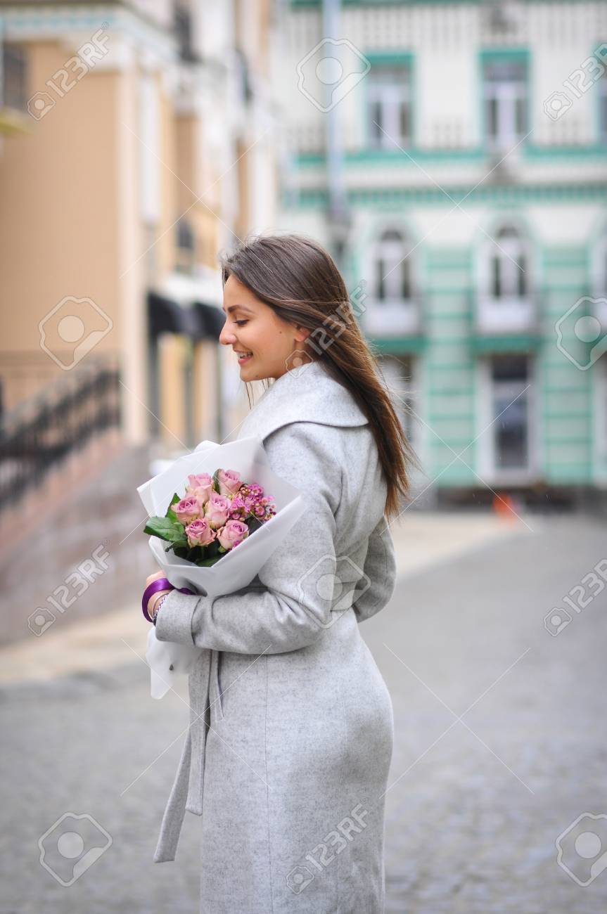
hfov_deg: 10.7
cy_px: 457
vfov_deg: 16.1
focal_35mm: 128
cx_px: 304
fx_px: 3234
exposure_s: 1/500
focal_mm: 85
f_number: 2.5
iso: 200
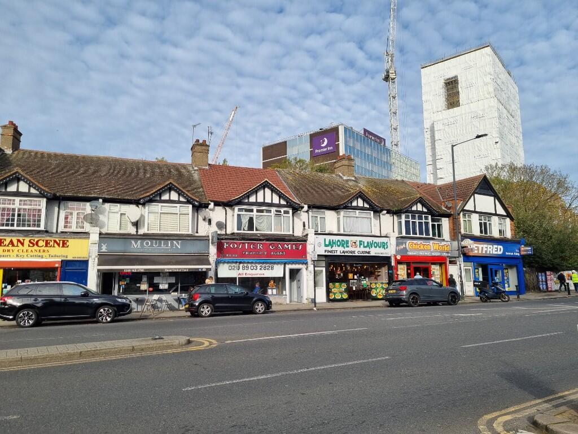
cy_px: 217
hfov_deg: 67.3
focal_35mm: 26
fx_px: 434
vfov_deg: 53.1
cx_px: 289
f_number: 1.8
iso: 50
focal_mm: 5.4
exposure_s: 1/2256
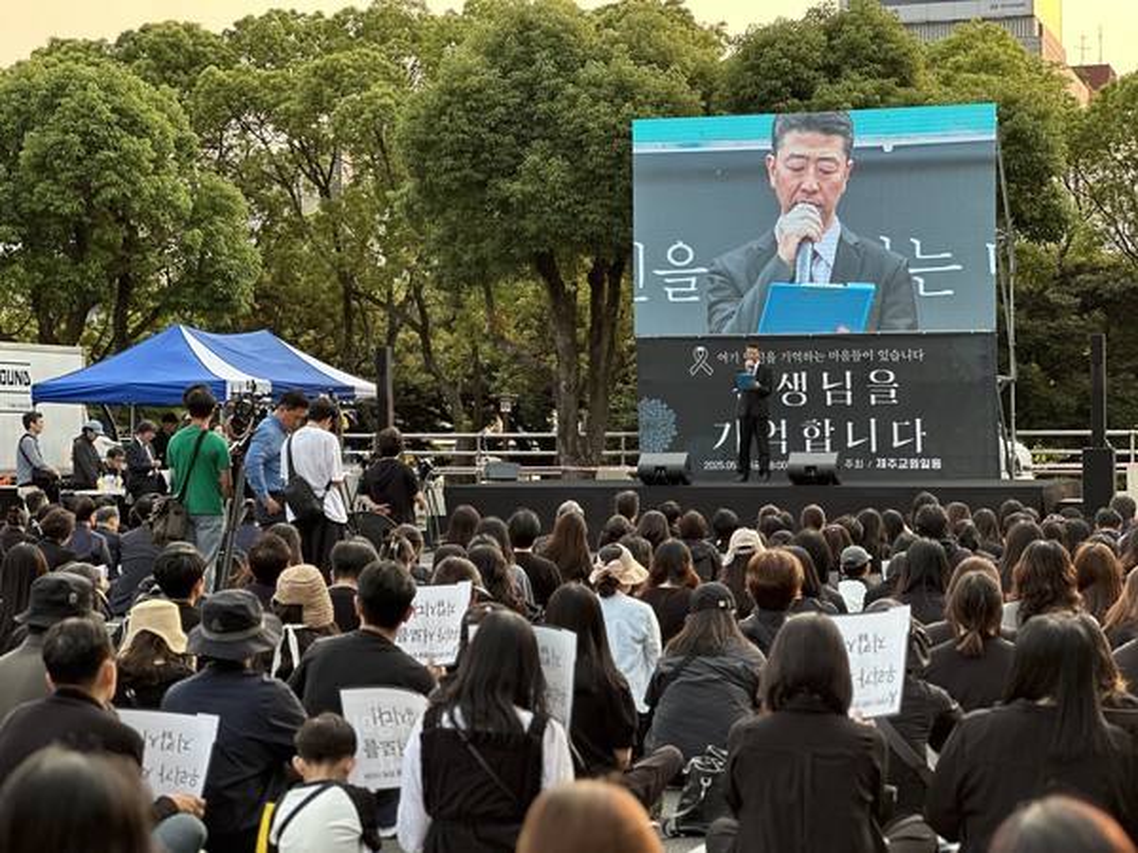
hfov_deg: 25.3
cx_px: 569
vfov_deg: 19.1
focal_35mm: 77
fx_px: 2531
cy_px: 426
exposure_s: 1/121
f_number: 2.8
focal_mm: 9
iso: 40
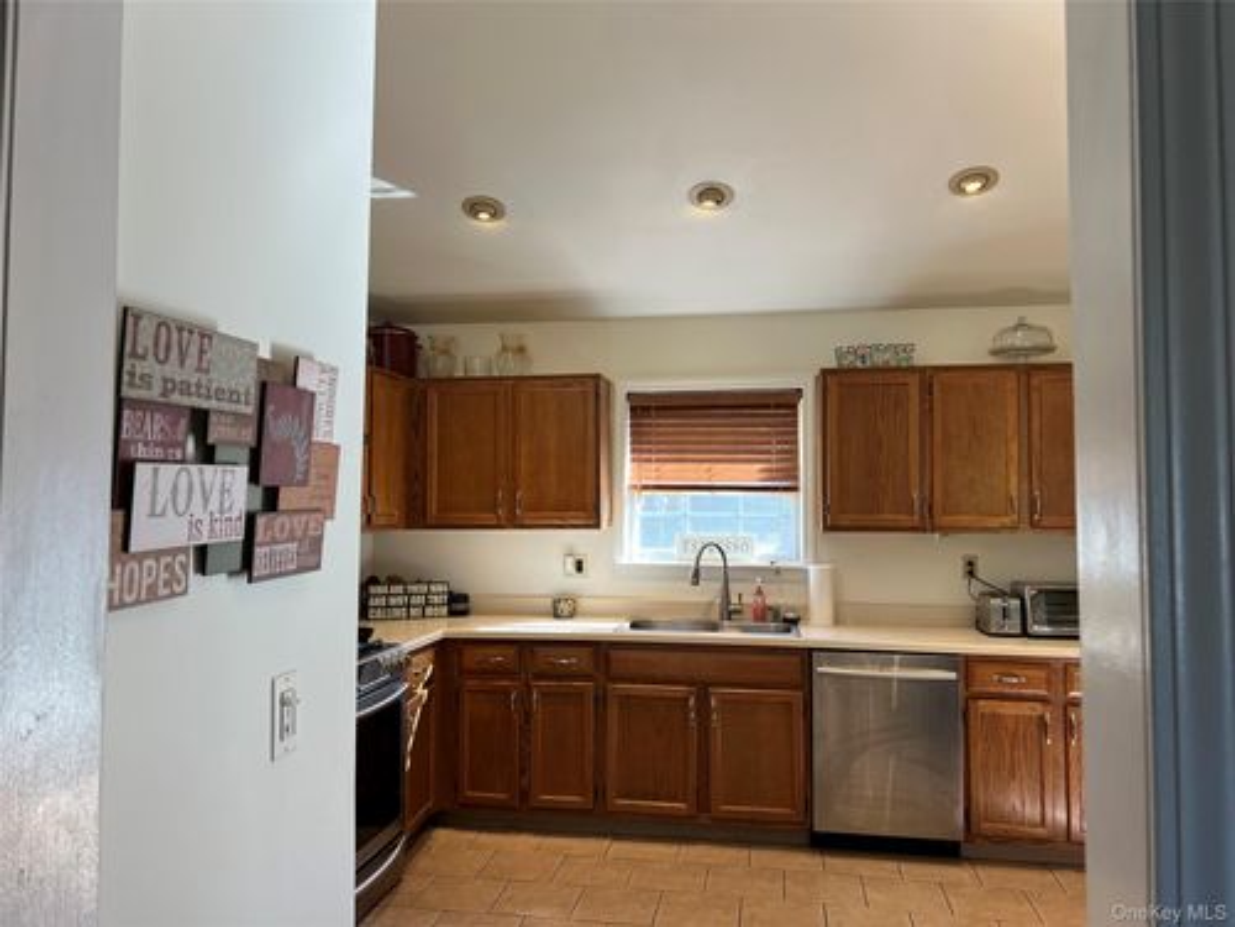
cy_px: 464
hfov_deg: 67.3
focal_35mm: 26
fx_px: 928
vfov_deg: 53.1
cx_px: 618
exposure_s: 1/120
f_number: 1.5
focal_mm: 5.7
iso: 80
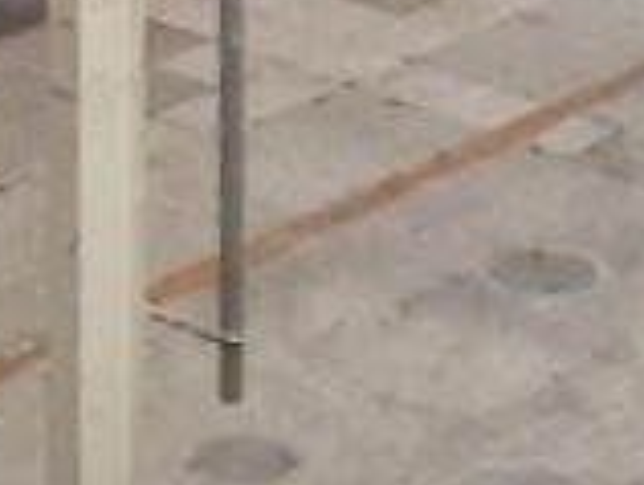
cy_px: -750
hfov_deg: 10.8
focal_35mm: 182
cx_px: 351
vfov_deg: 7.5
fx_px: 3391
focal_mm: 3.6
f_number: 1.9
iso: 250
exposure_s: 1/40
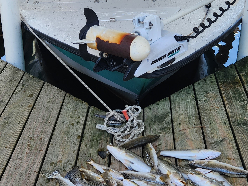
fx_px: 466
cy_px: 70
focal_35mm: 65
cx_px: 151
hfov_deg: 29.7
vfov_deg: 22.5
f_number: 1.8
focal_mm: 5.4
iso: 20
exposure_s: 1/195
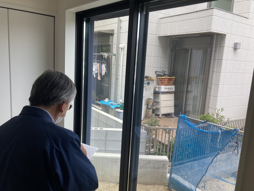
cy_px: 96
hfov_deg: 63.4
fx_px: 205
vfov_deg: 49.7
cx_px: 127
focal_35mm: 28
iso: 20
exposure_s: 1/127
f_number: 1.8
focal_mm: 3.99
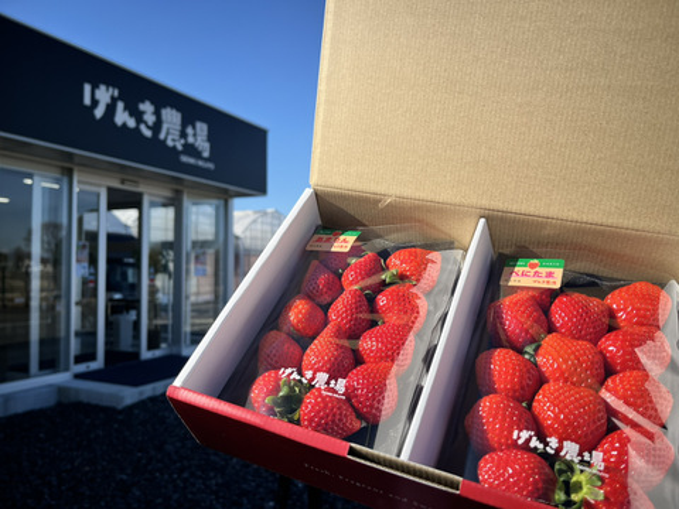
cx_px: 340
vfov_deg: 53.1
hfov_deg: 67.3
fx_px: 510
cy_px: 254
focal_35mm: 26
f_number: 1.6
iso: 50
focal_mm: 5.1
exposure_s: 1/2688
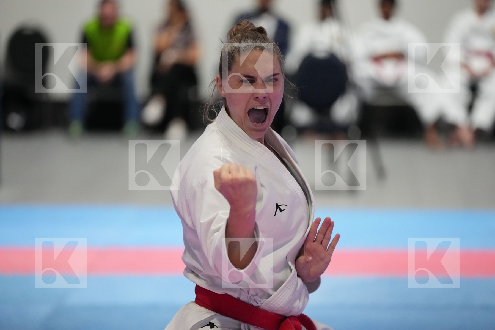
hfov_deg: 11.1
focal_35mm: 185
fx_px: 2544
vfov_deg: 7.4
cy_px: 165
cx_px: 248
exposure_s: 1/500
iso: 5000
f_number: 2.8
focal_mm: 185
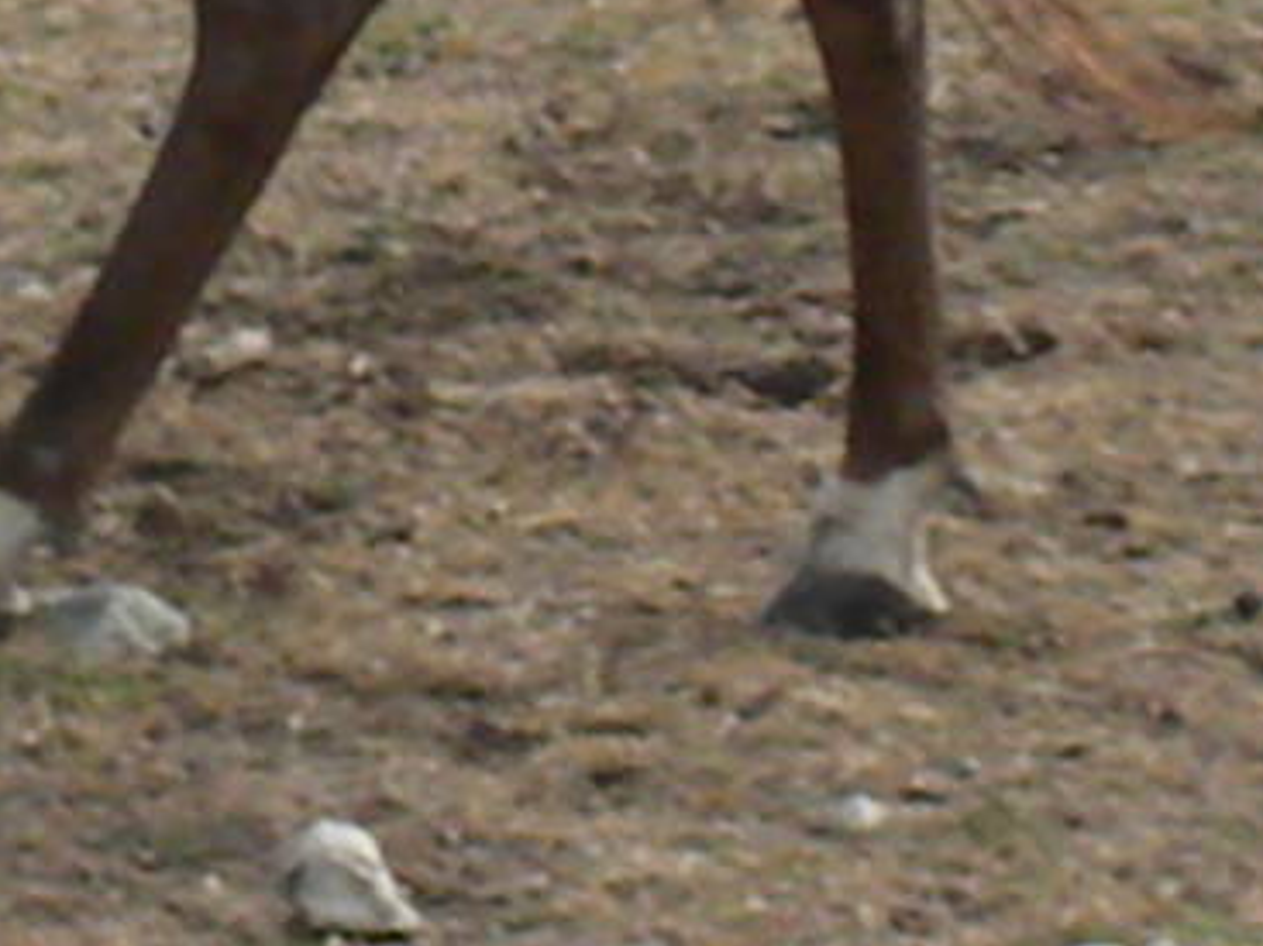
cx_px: -946
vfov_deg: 2.9
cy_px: -619
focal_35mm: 519
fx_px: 18930
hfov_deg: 3.8
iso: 640
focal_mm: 21
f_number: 14
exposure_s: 1/270
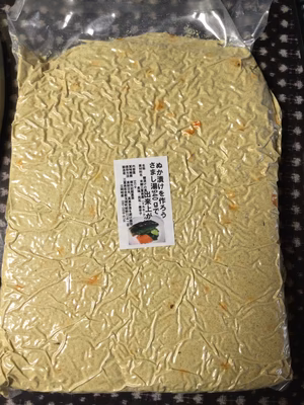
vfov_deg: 58.4
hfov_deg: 45.4
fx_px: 363
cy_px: 202
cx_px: 152
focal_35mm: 31
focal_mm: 3.3
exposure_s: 1/30
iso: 80
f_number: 2.4
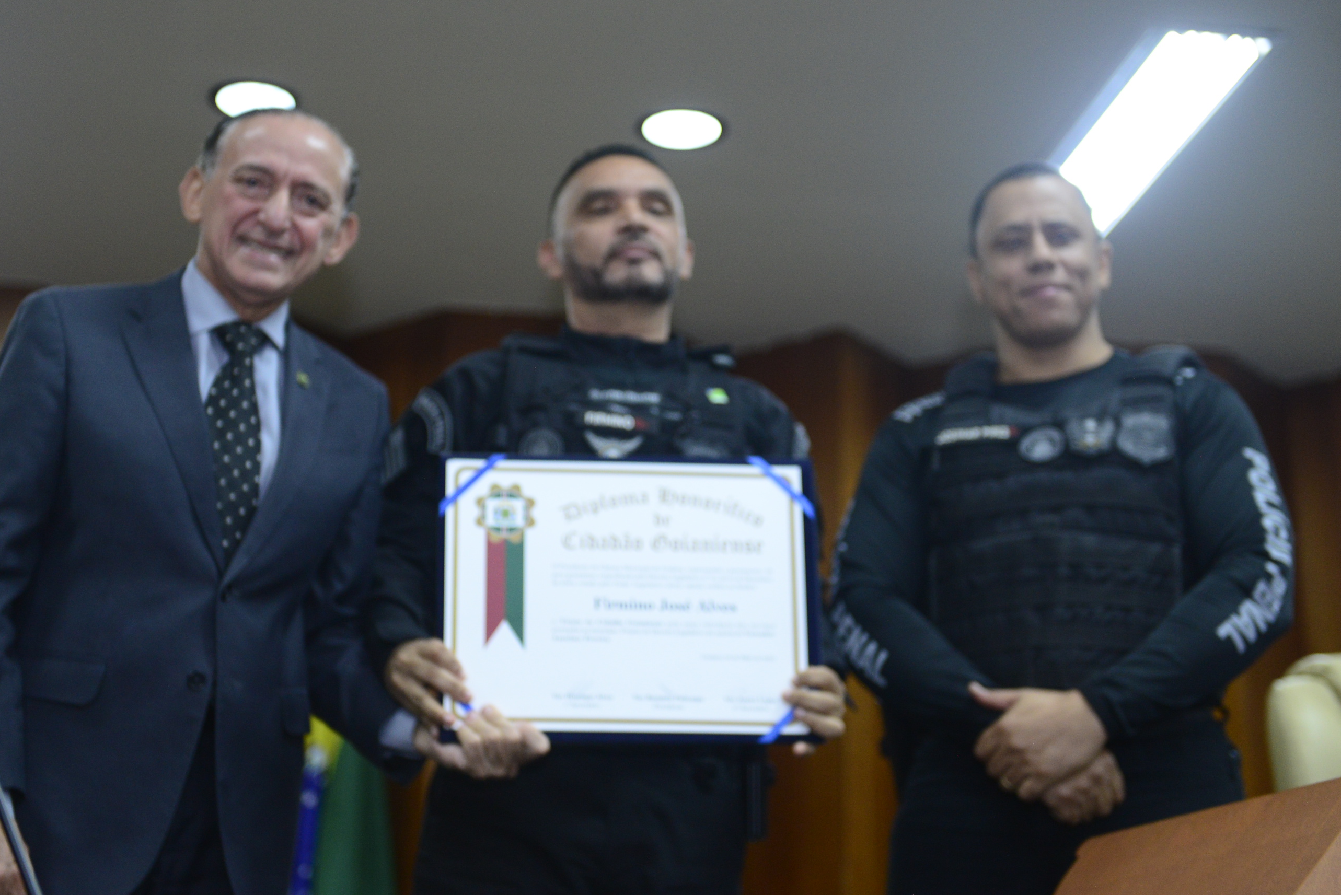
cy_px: 402
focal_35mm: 68
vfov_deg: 20.0
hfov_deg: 29.6
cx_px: 597
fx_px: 2534
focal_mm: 58
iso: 2000
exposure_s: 1/125
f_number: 3.5
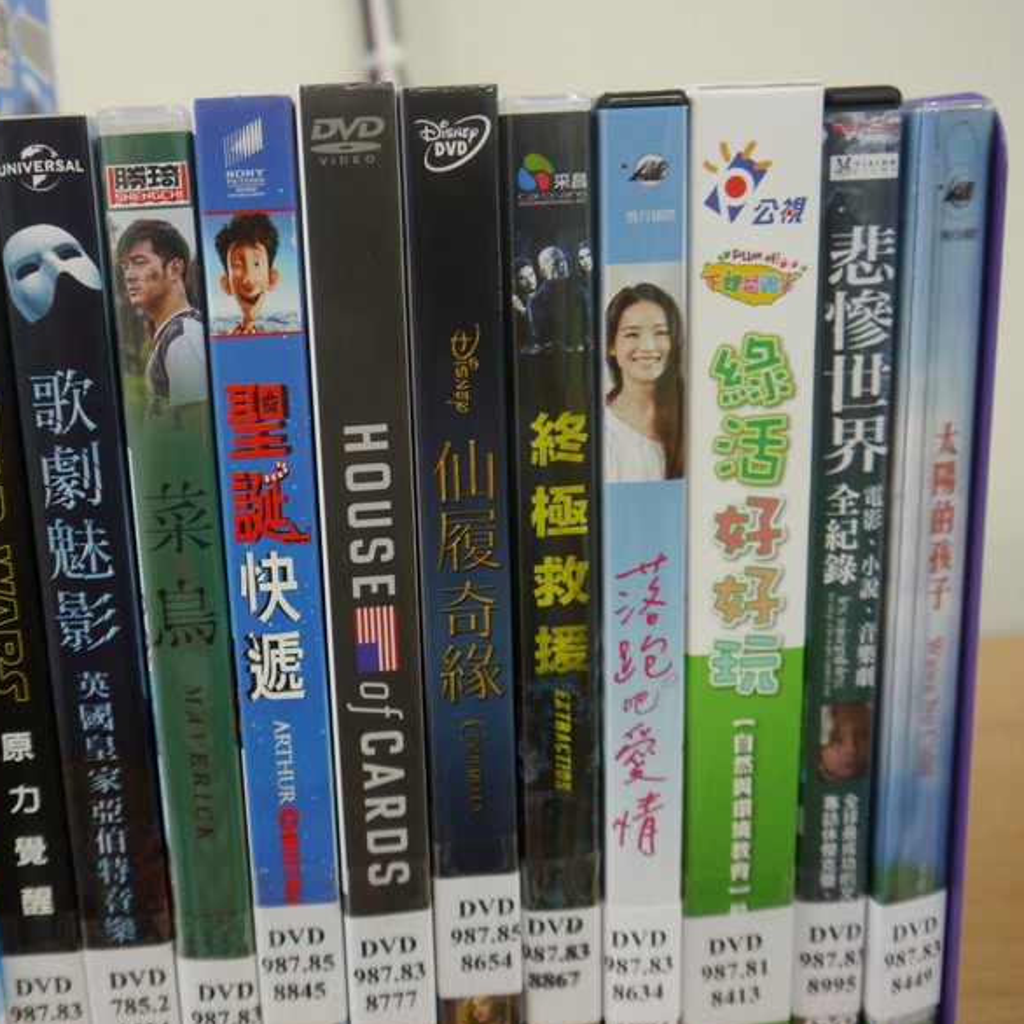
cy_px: 510
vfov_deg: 40.9
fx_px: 1372
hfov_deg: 40.6
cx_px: 367
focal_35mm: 41
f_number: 4
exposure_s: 1/60
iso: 500
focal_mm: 17
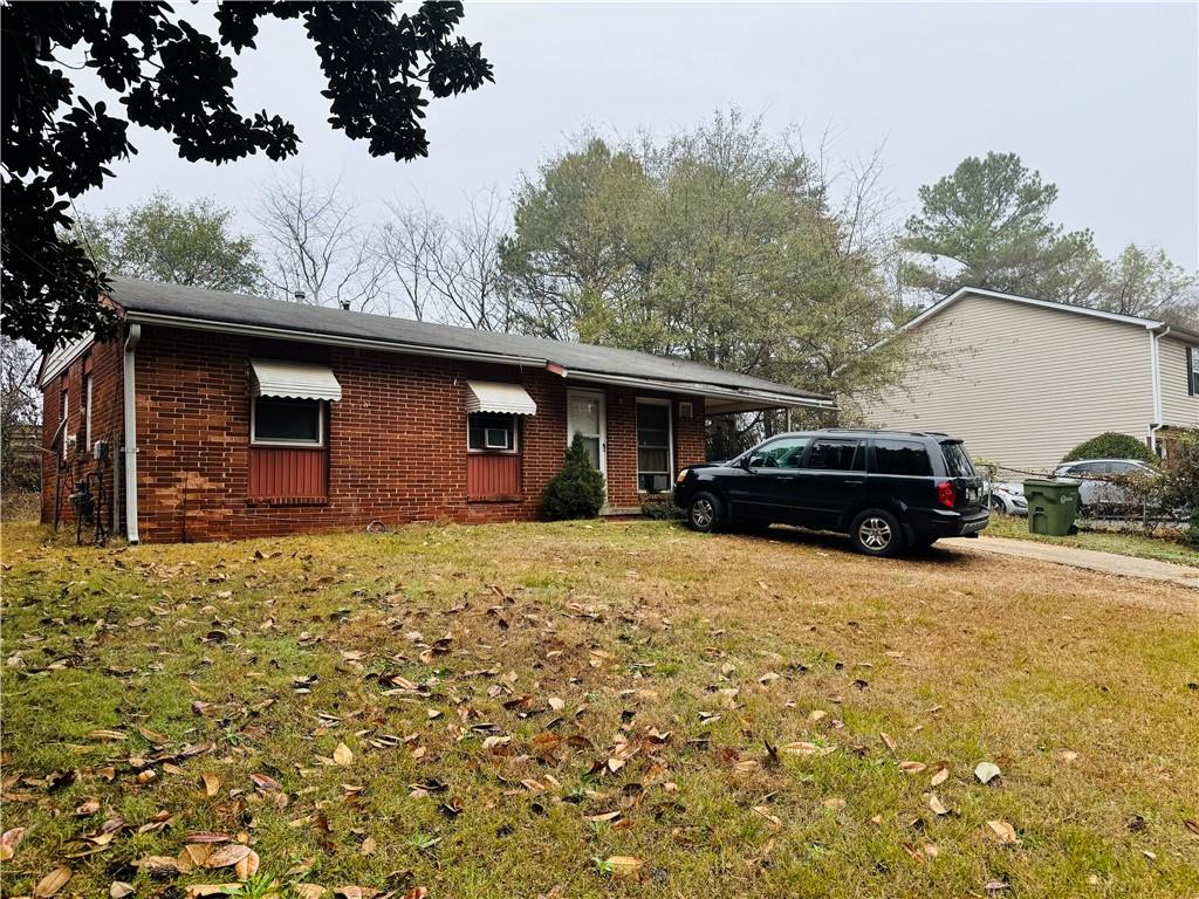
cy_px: 450
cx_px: 600
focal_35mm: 24
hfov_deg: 71.6
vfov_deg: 56.8
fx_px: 831
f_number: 1.78
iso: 80
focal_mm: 6.76
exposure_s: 1/1395
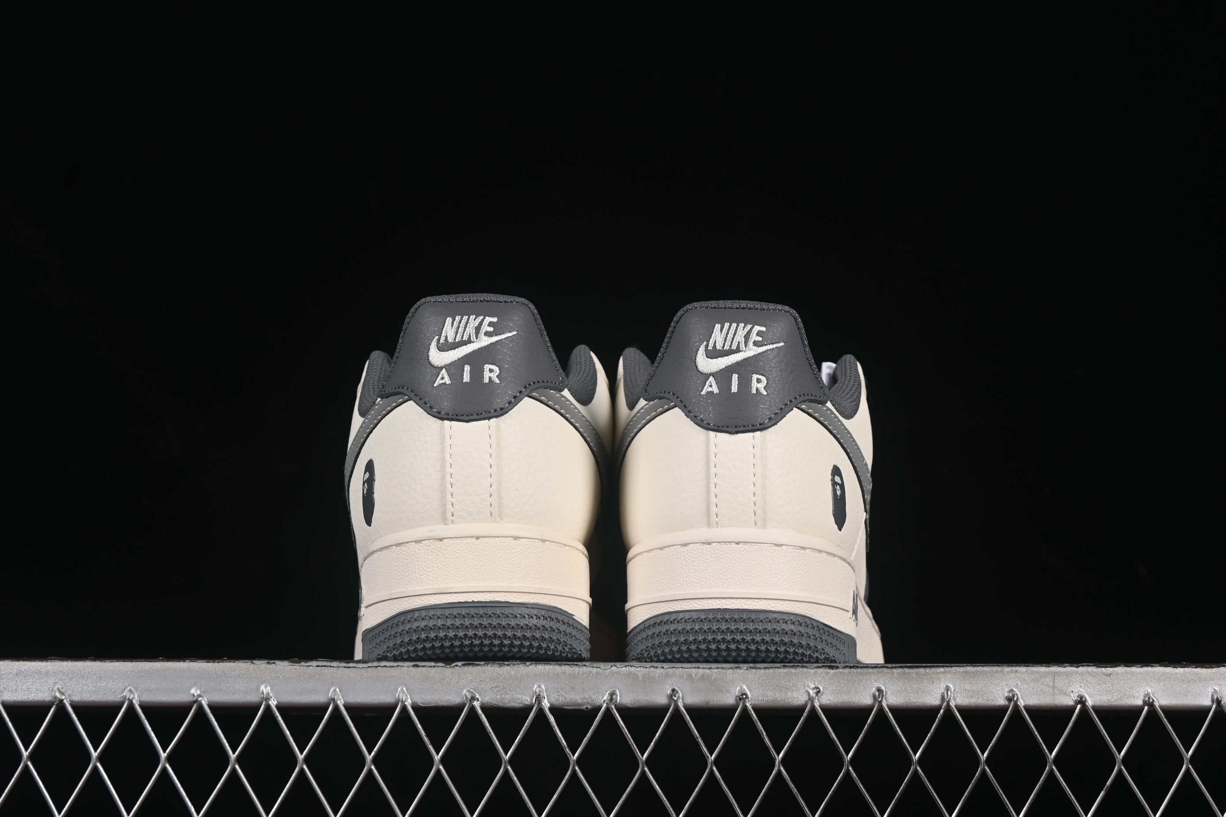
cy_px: 408
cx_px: 613
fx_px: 2554
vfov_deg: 18.2
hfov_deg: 27.0
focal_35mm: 75
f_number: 8
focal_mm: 50
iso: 160
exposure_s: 1/80
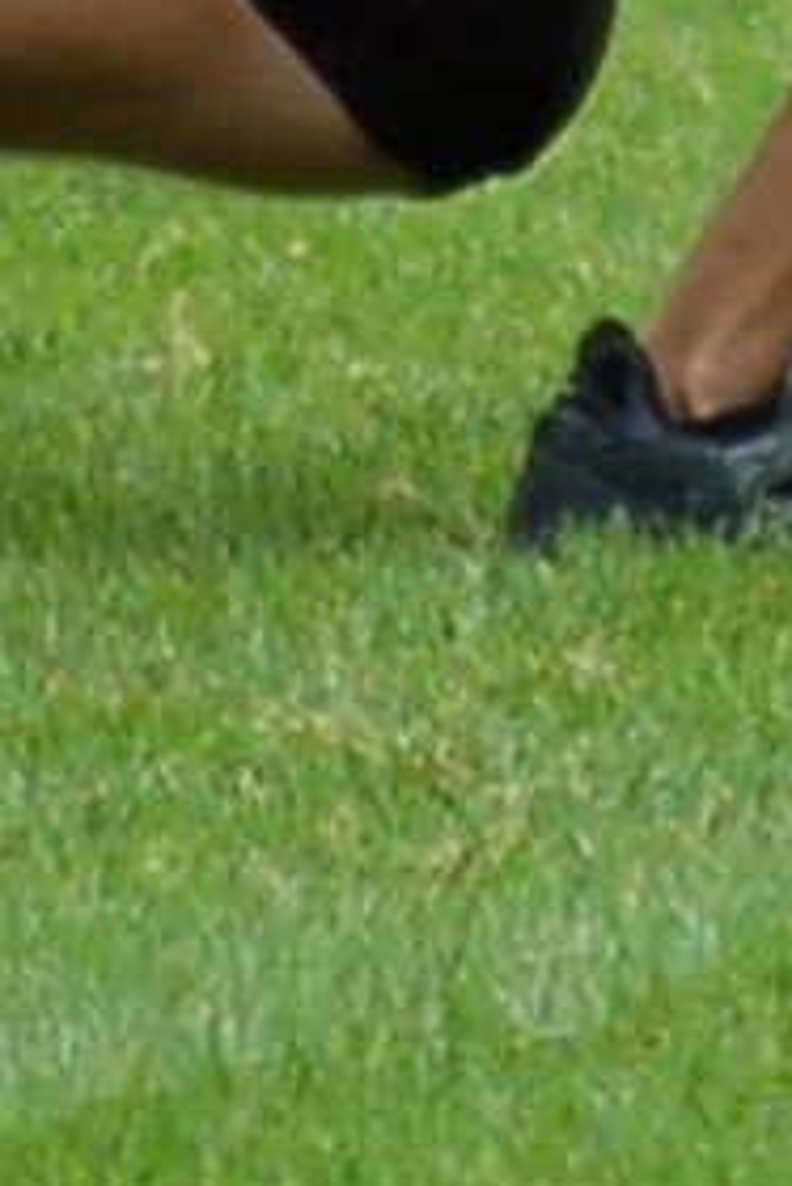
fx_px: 65913
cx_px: 1465
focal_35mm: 2000
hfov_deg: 0.7
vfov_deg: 1.0
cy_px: -919
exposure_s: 1/1000
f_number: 4.8
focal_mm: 170
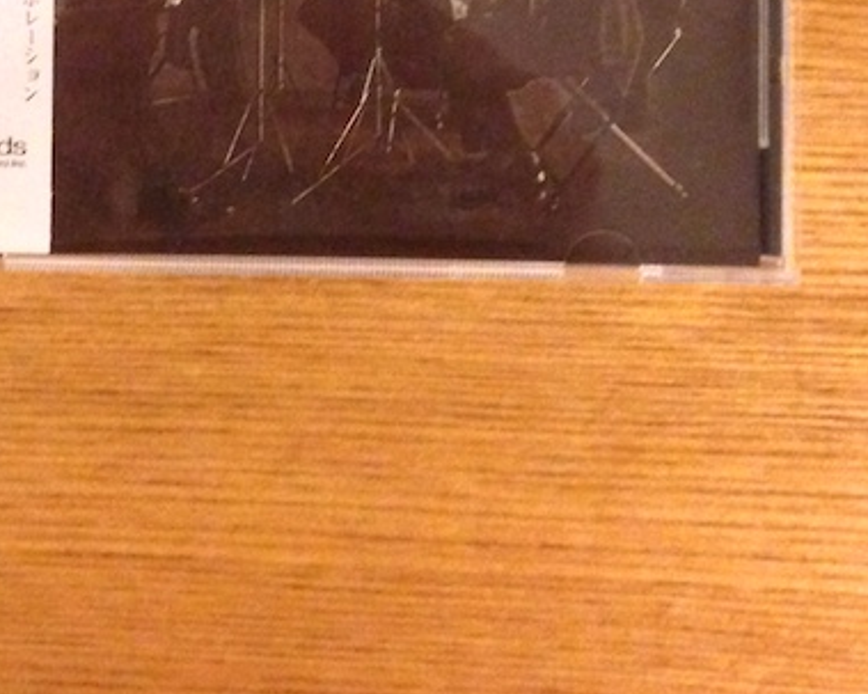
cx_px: 245
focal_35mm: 87
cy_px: -179
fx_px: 2234
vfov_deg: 16.8
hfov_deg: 21.8
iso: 800
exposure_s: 1/15
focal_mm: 4.12
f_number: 2.4
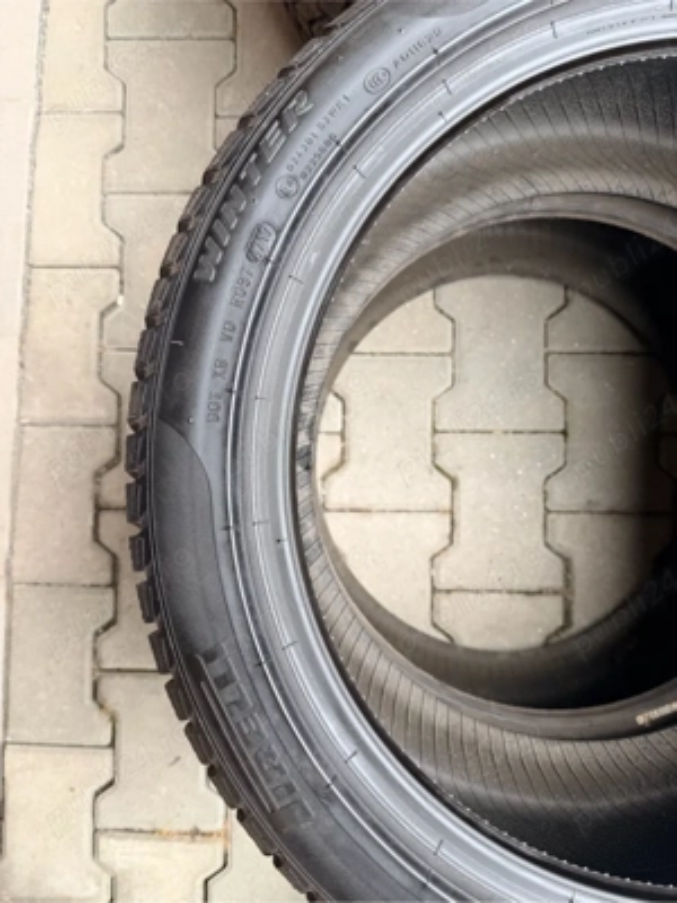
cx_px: 338
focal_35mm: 24
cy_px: 452
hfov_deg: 56.8
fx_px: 626
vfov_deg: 71.6
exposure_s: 1/121
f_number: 1.78
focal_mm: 6.76
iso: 80
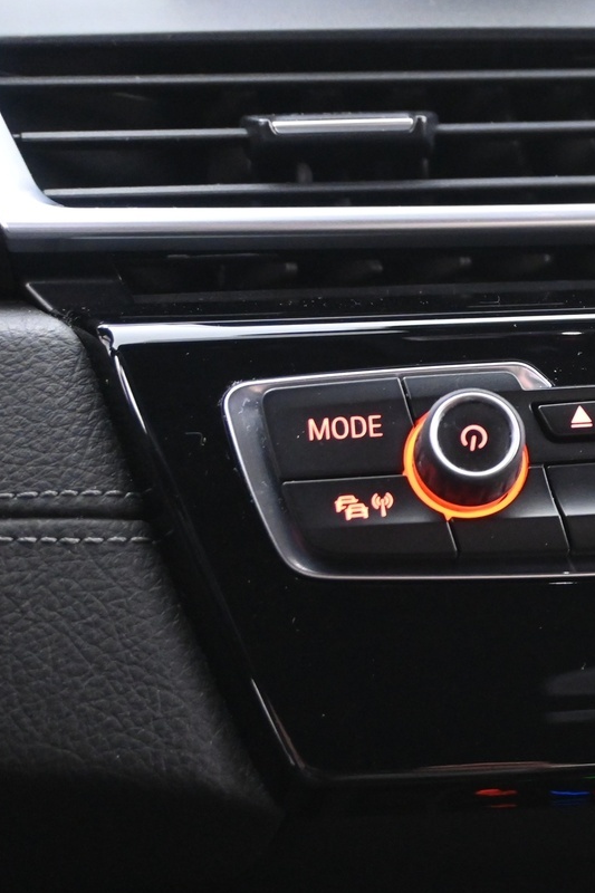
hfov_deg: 15.3
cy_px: 509
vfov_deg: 24.3
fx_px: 2071
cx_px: 842
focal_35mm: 84
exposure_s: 1/6
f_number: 4.5
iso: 3200
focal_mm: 27.5
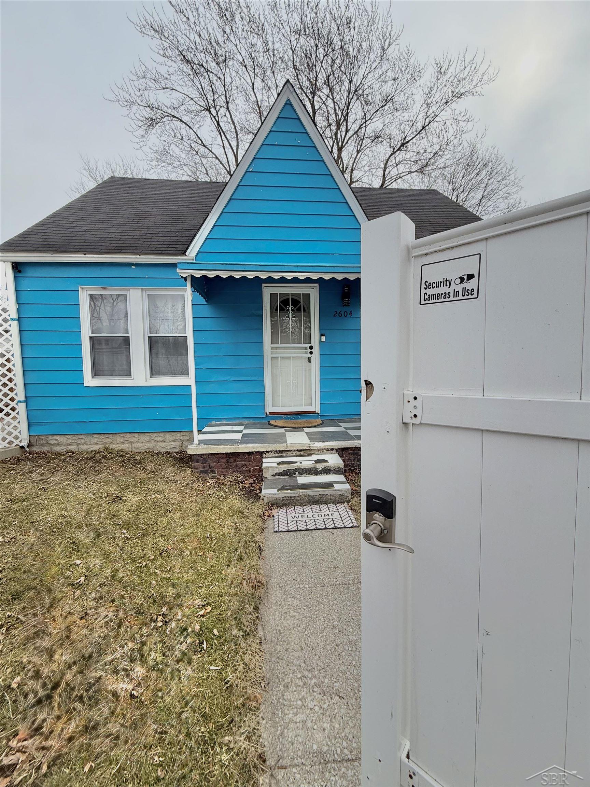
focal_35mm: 14
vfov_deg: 102.1
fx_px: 318
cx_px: 295
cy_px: 394
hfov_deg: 85.7
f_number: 2.2
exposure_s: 1/770
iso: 32
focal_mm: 2.22
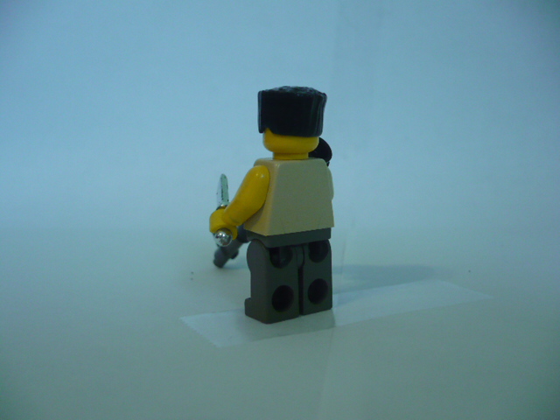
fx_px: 566
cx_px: 280
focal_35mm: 35
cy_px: 210
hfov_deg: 52.6
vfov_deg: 40.7
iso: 200
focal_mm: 5.8
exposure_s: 1/25
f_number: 2.8
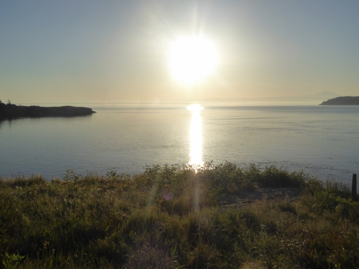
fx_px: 332
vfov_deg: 44.2
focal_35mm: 32
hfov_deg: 56.8
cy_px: 134
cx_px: 180
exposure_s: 1/2000
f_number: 4.5
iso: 160
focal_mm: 5.4
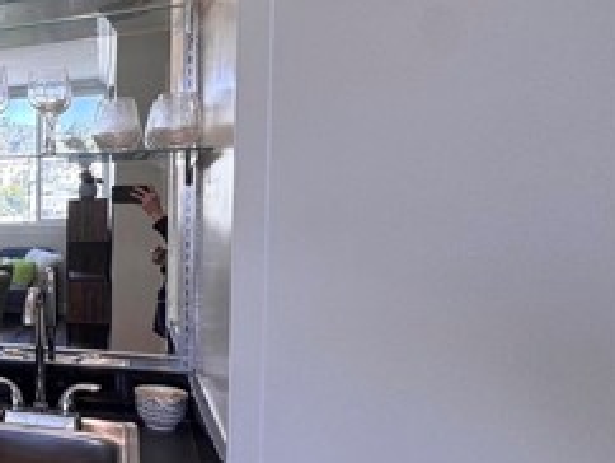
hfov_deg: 35.0
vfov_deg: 38.7
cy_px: 242
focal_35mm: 37
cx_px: -183
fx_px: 658
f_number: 2.2
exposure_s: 1/120
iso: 80
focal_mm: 2.22
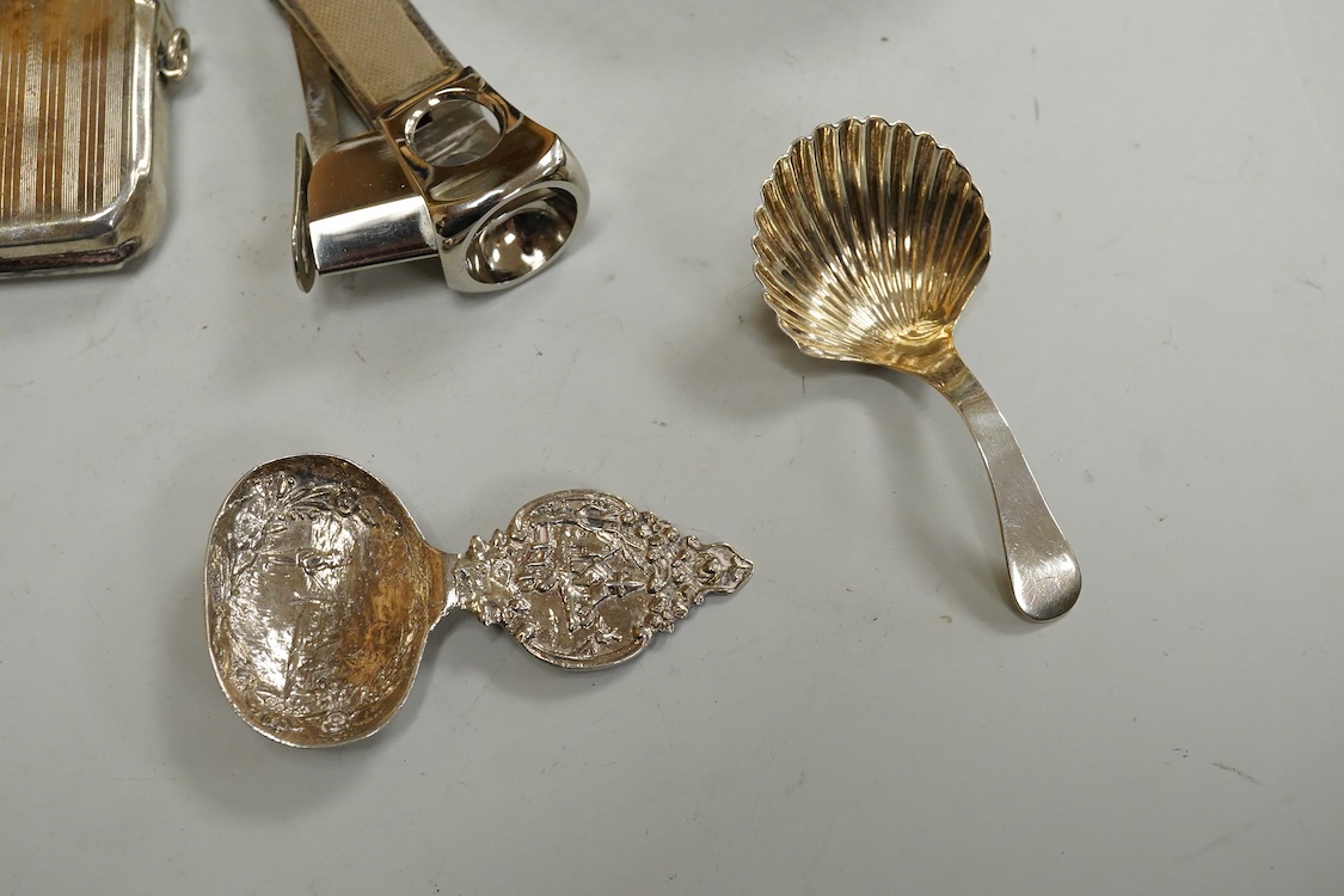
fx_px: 1680
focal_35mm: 45
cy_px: 448
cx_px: 672
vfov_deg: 29.9
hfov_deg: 43.6
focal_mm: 30
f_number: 10
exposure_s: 1/200
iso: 2500
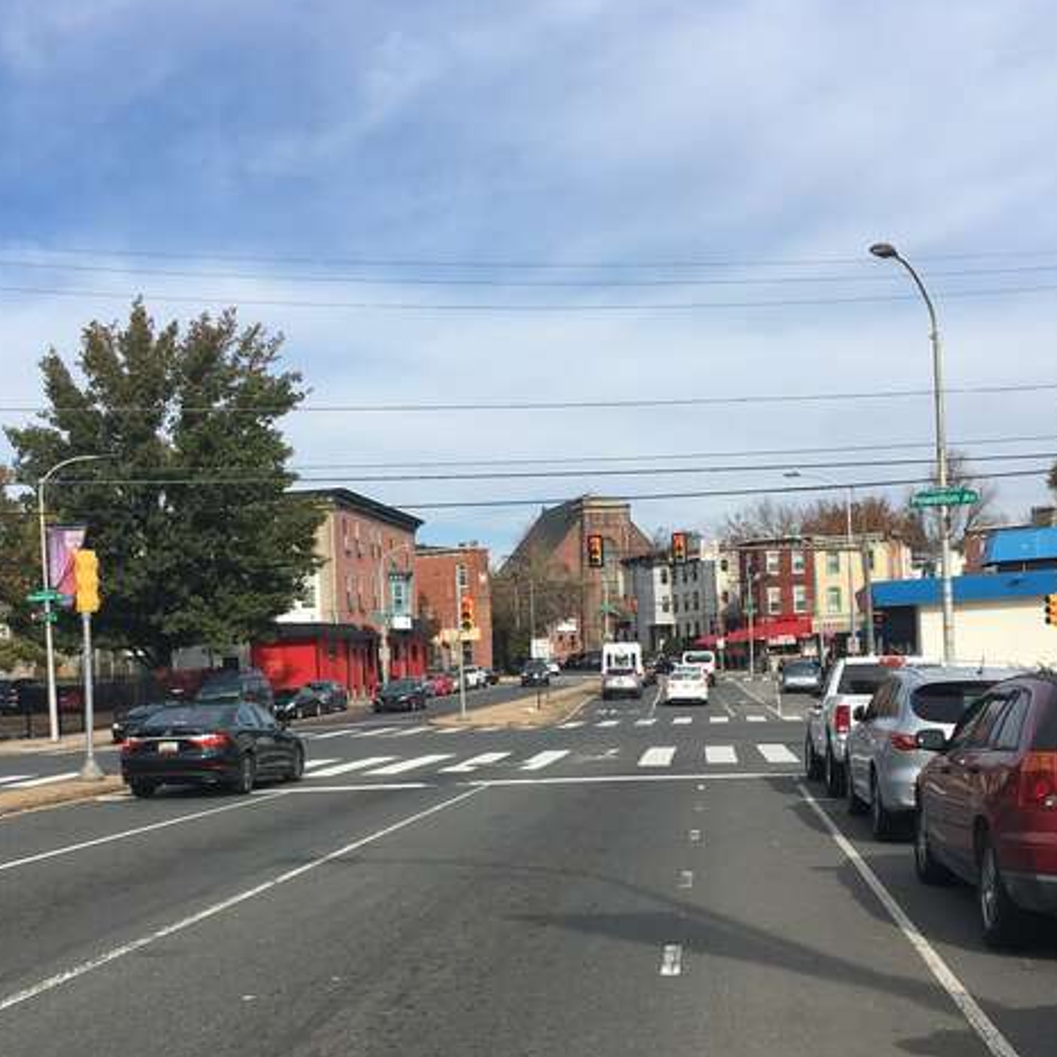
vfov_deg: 38.1
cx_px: 528
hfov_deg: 38.3
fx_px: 1520
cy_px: 658
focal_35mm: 44
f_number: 2.2
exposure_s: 1/1538
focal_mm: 4.15
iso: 25
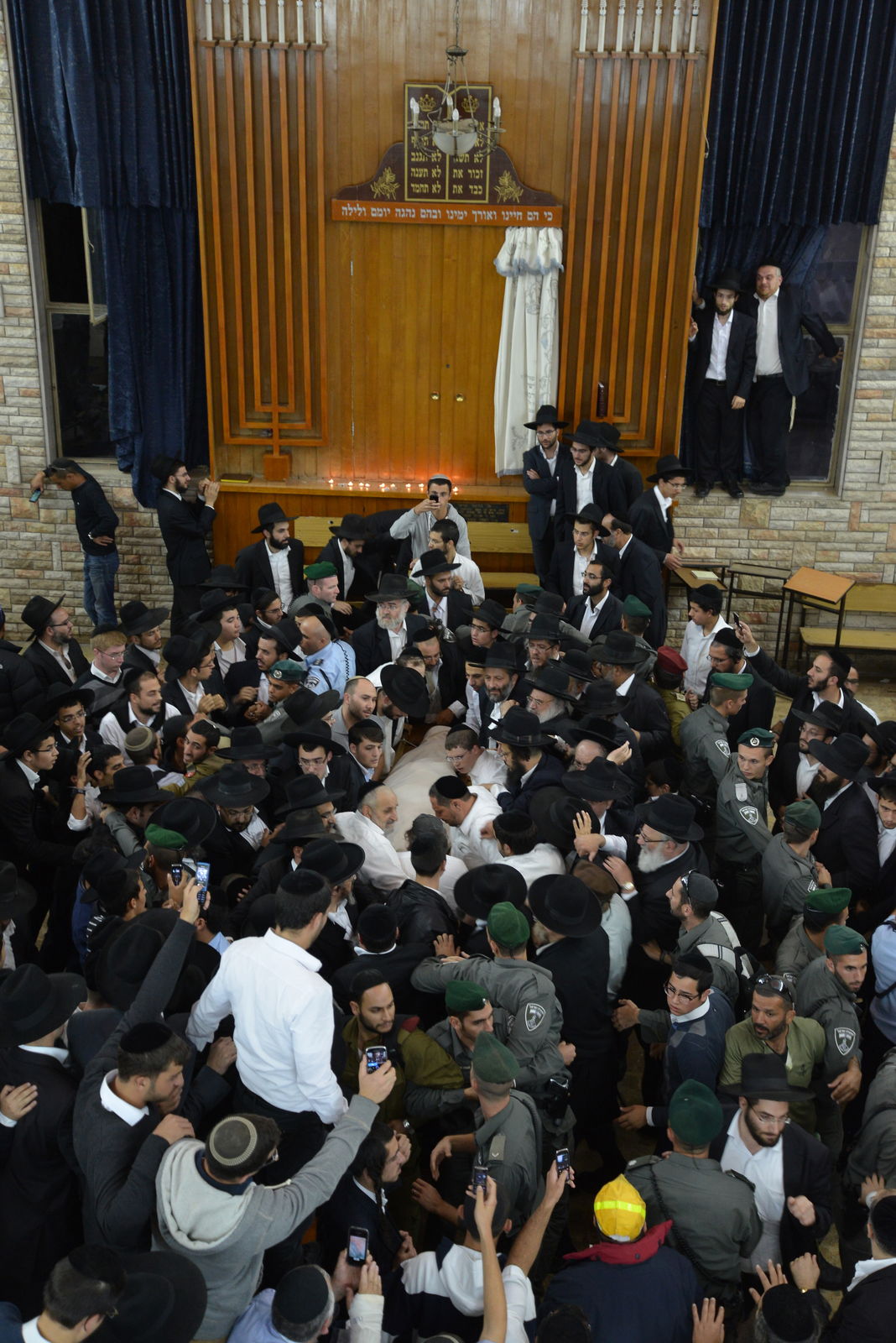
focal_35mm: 48
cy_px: 672
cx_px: 448
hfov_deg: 28.1
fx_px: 1790
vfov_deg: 41.1
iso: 1600
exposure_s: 1/80
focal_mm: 48
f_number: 4.5
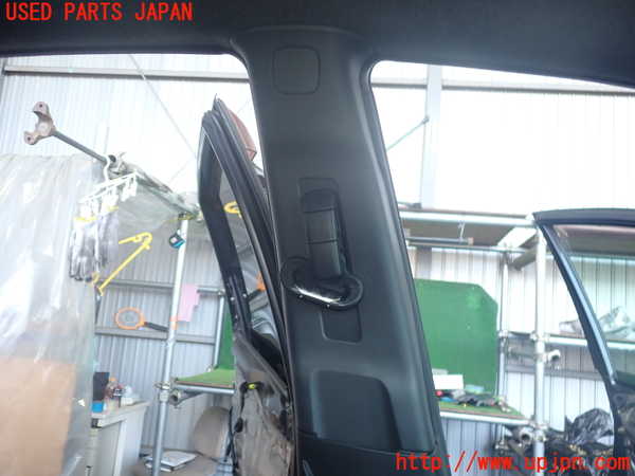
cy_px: 238
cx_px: 318
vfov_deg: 46.8
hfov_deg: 60.0
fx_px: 550
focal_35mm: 30
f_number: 2.3
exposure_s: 1/40
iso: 200
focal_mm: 5.4
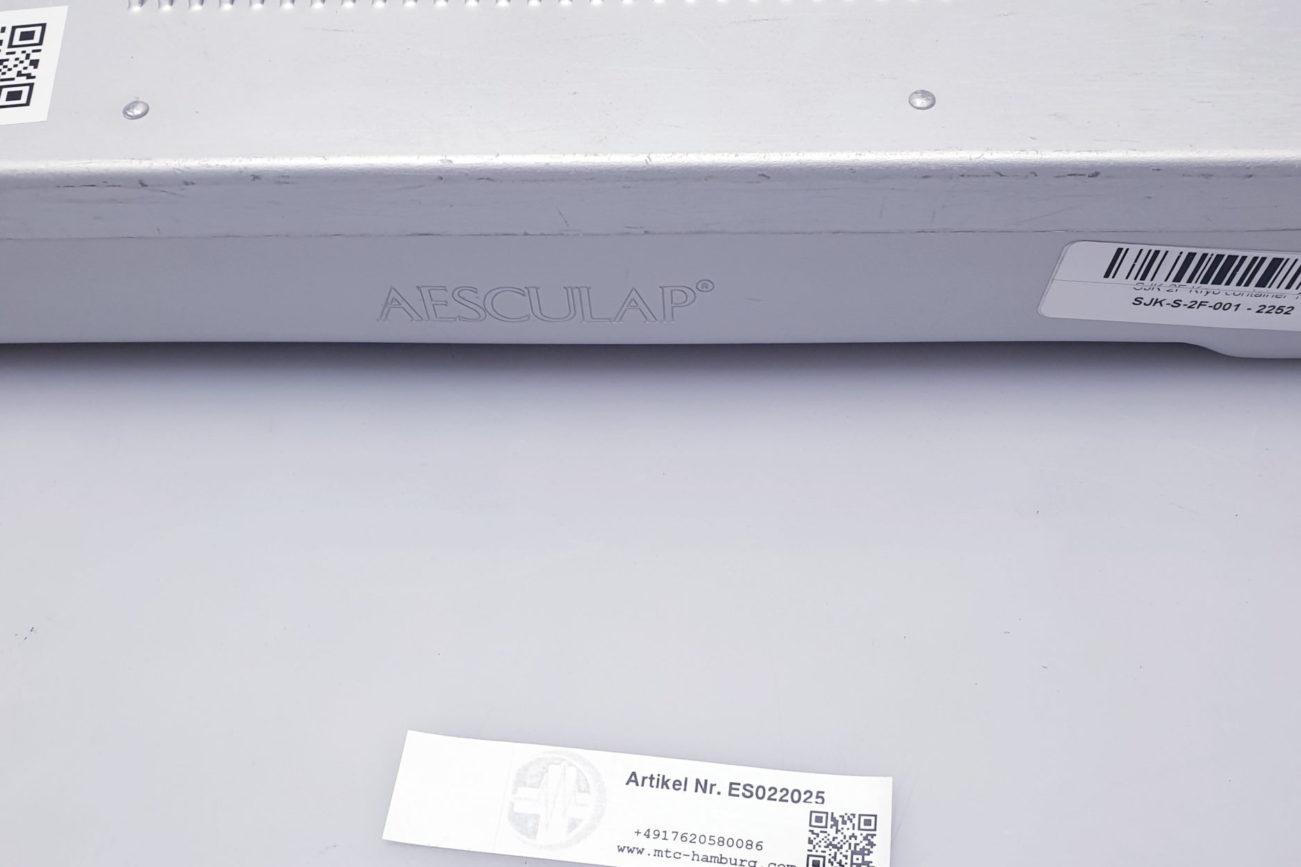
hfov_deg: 51.9
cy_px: 544
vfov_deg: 35.7
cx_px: 645
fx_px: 1337
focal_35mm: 37
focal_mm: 4.3
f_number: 2.4
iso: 80
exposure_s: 1/100
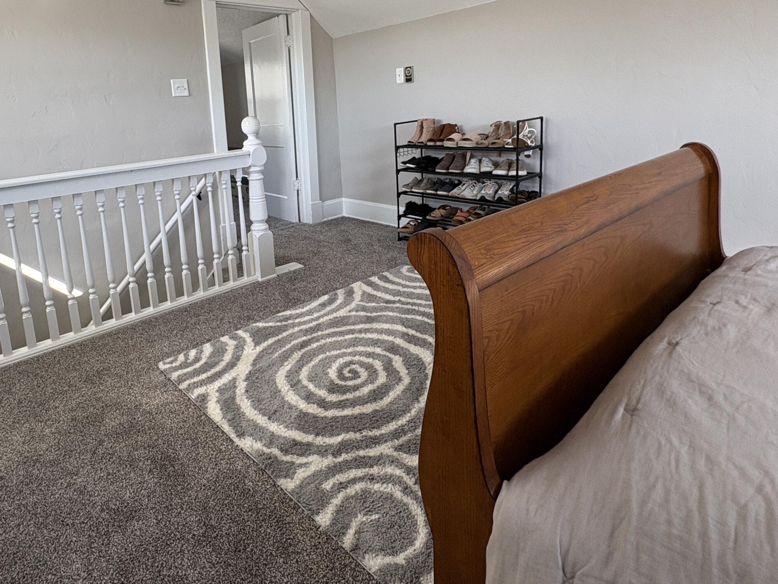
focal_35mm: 21
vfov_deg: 61.9
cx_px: 301
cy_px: 196
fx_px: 472
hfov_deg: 77.8
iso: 100
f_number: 2.2
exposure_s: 1/99
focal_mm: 2.22
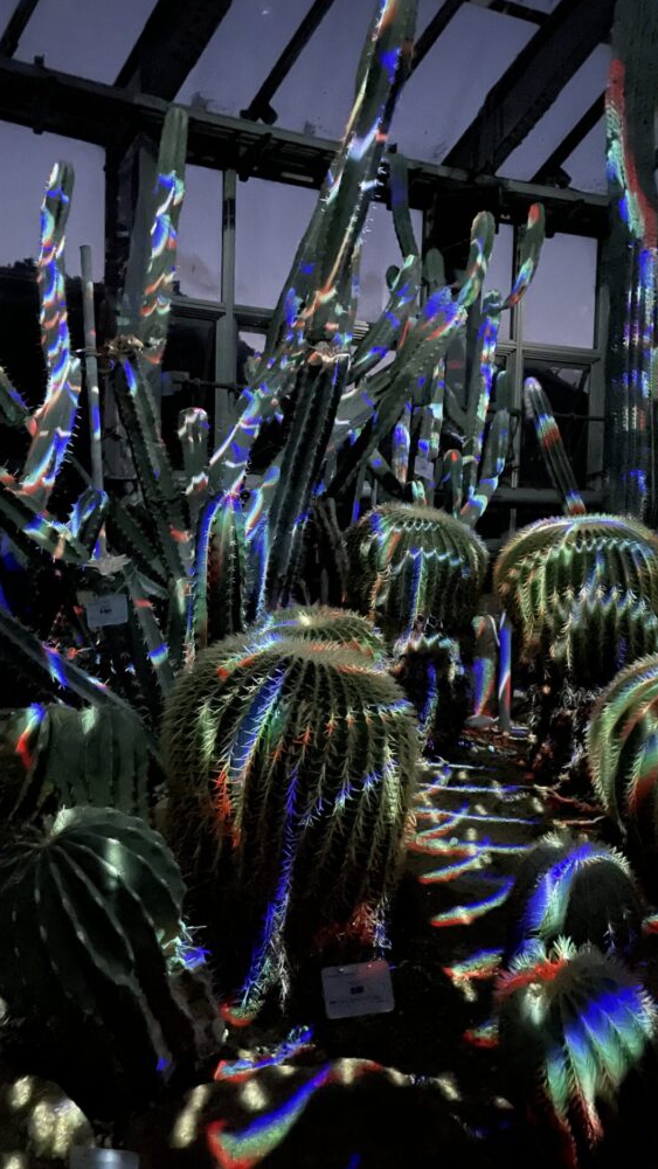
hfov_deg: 40.2
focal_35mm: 29
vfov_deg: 66.1
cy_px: 583
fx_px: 899
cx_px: 292
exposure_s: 1/4
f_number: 1.6
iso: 1600
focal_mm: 4.2
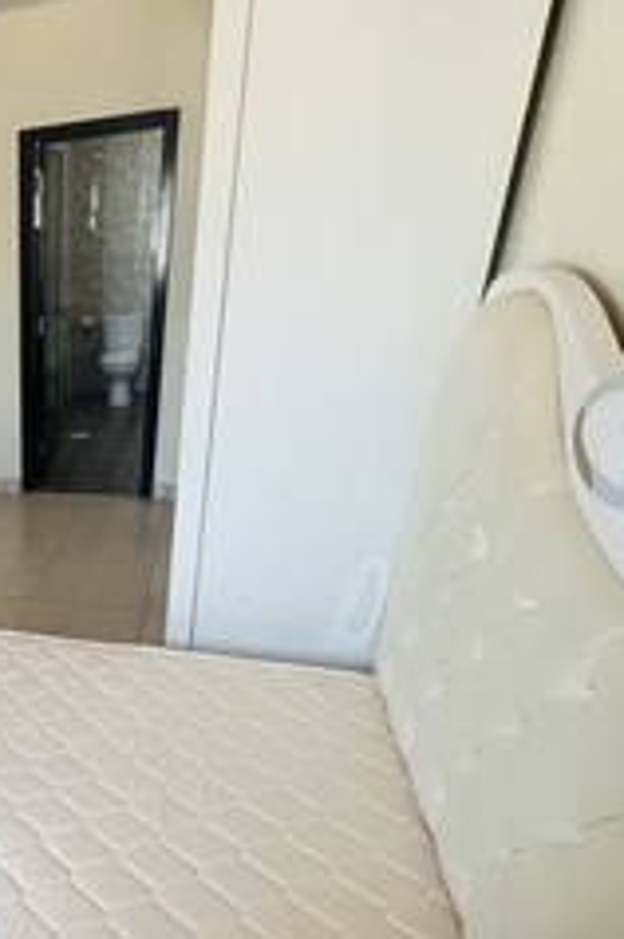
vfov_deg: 68.5
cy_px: 578
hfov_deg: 38.5
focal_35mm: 26
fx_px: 678
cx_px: -101
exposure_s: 1/84
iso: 250
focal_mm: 1.57
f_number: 1.8
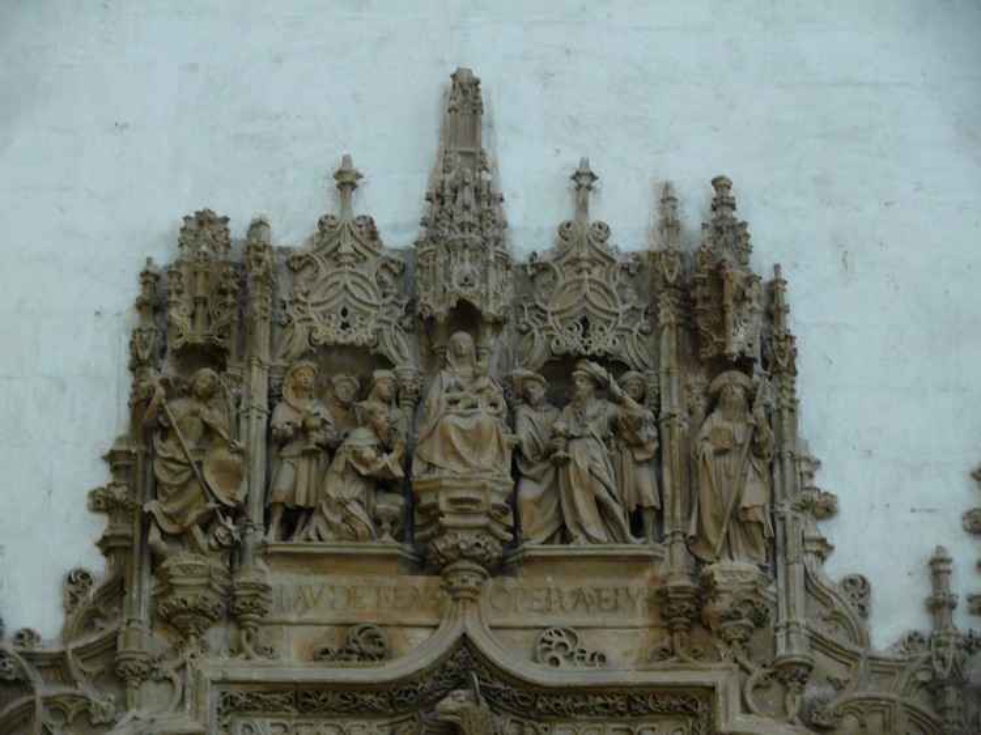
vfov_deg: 12.5
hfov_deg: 16.7
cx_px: 490
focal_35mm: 118
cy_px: 368
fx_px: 3343
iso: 200
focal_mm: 24.9
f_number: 3.6
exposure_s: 1/5
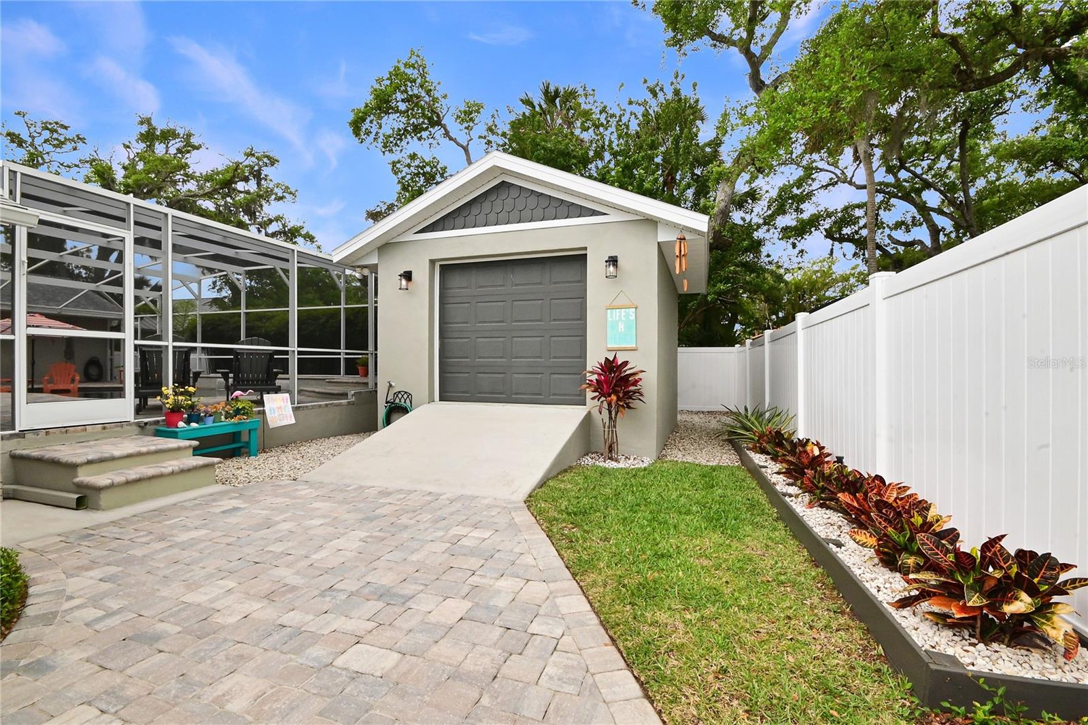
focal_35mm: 15
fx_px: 453
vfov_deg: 77.3
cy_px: 362
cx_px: 544
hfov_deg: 100.4
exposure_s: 1/200
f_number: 22
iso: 800
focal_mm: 10
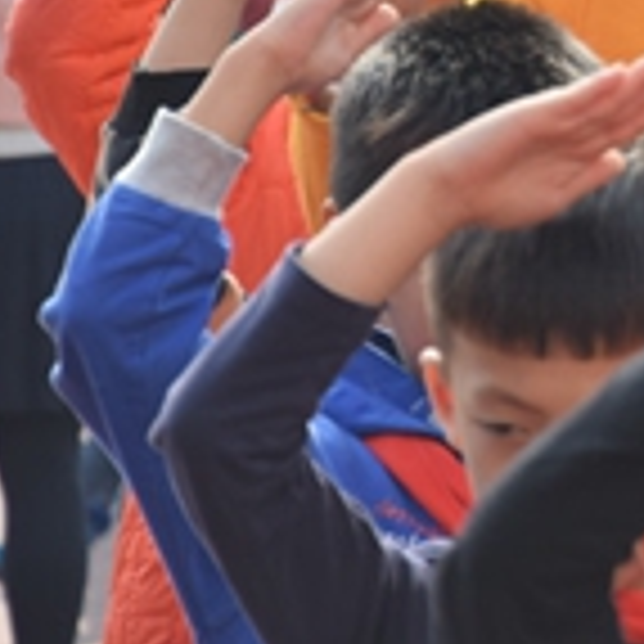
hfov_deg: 3.7
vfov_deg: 3.8
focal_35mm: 466
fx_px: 9819
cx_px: 1112
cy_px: -20
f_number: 5.6
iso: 100
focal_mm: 105
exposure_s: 1/200
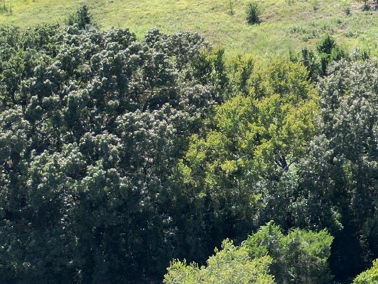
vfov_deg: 15.8
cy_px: 11
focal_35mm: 92
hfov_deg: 18.3
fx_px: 1005
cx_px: 609
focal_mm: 6.72
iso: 110
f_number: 1.7
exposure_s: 1/1500
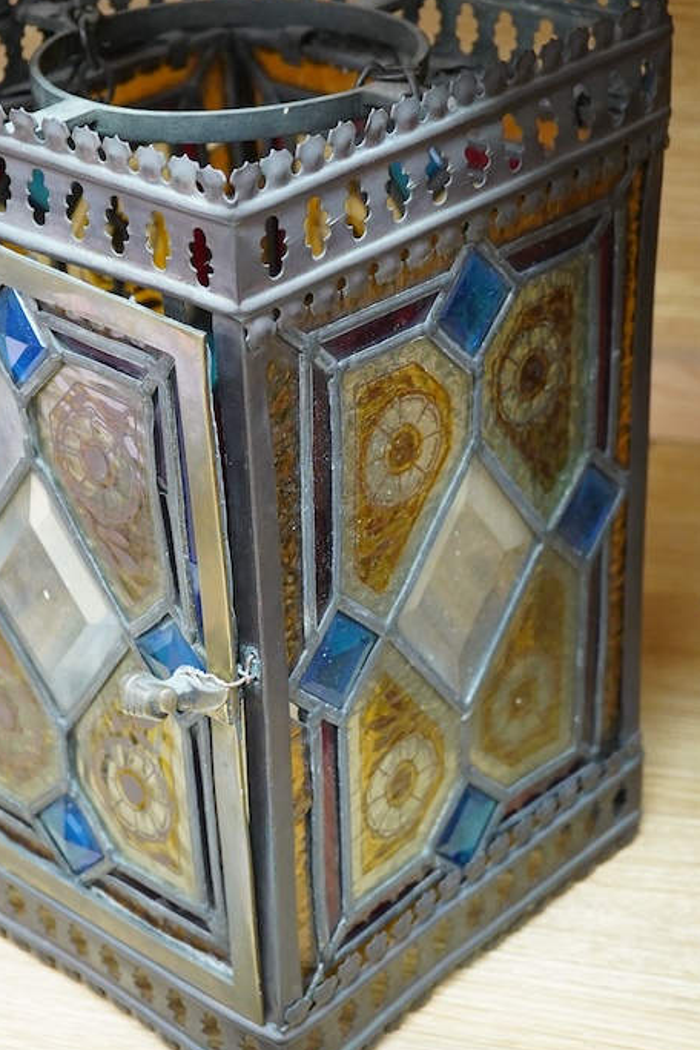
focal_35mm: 74
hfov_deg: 18.4
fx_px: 2158
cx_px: 238
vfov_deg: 27.3
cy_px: 412
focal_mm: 30
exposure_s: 1/100
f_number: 5.6
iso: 2500
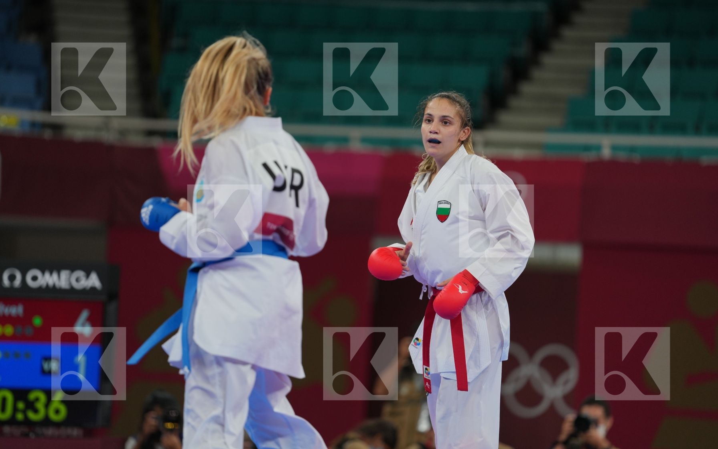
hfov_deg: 10.2
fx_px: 4012
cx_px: 361
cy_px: 221
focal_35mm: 205
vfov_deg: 6.4
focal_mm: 200
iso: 500
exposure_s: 1/1000
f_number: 2.8
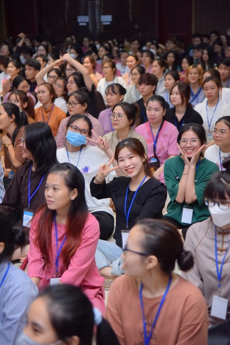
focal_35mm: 82
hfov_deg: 16.6
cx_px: 115
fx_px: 786
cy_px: 172
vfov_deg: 24.8
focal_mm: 82
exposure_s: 1/160
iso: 1250
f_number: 4
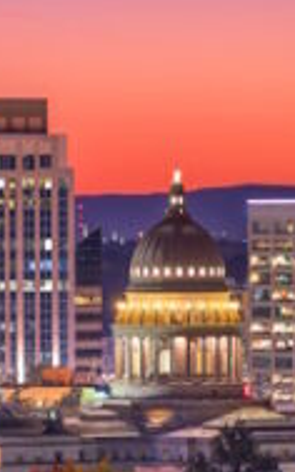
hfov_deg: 2.5
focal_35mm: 518
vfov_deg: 4.1
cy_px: 271
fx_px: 6668
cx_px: -238
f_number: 6.3
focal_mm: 150
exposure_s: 30
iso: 100
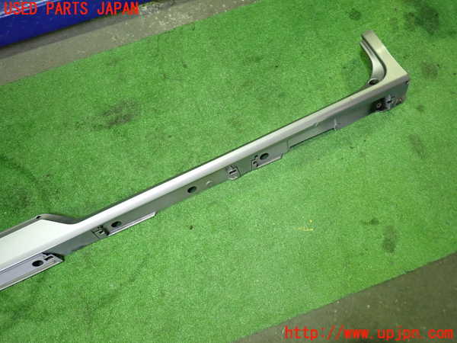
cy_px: 172
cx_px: 228
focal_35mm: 25
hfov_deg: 69.4
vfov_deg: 54.9
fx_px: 330
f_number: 2
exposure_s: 1/30
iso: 400
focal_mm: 4.5
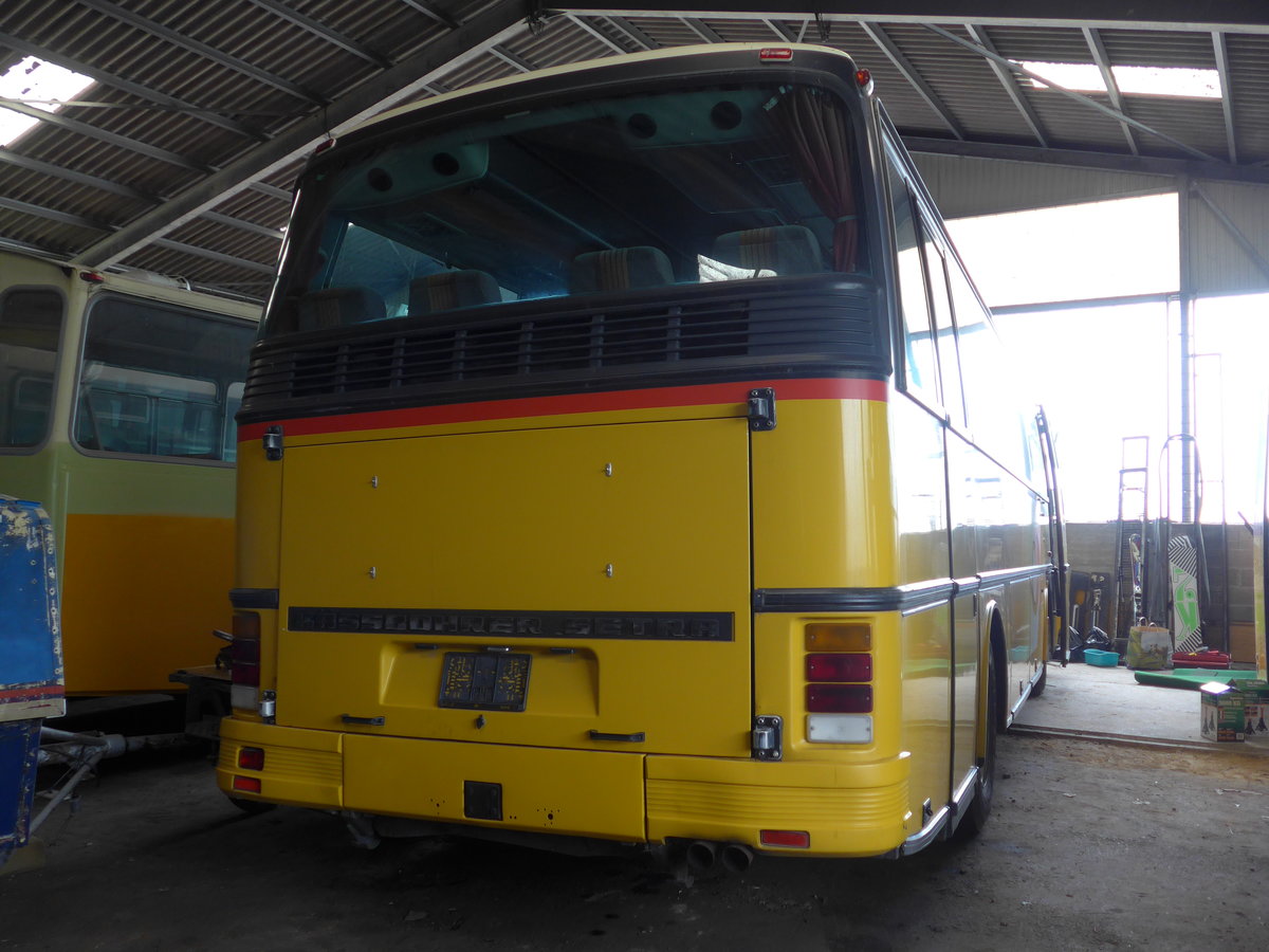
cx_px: 634
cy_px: 476
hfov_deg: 61.7
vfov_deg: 48.2
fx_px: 1063
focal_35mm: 29
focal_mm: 6
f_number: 2
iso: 125
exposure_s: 1/60
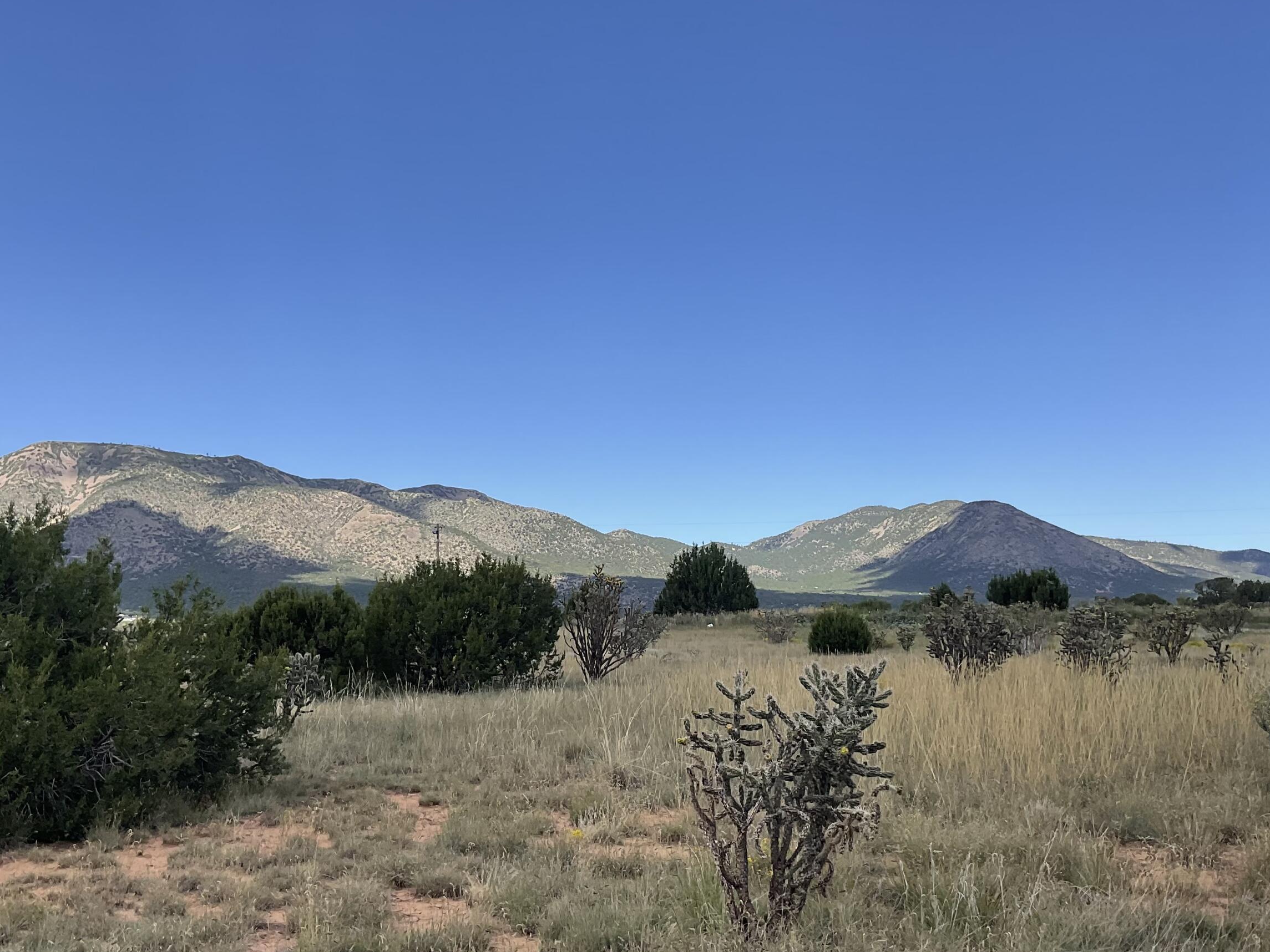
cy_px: 510
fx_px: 1394
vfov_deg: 37.7
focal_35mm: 38
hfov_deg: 48.9
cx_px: 592
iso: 16
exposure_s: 1/1377
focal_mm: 3
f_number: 1.8
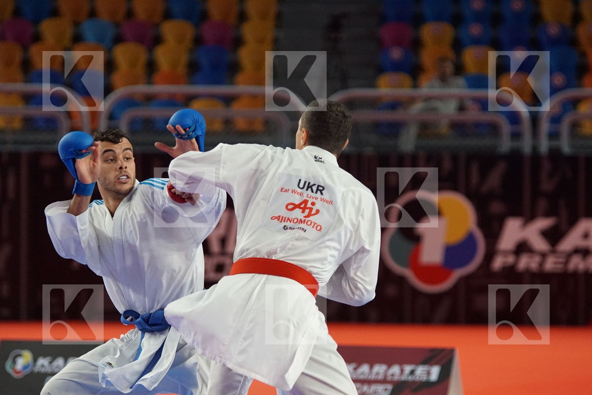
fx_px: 3700
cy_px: 198
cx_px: 296
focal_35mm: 225
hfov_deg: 9.1
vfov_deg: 6.1
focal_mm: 150
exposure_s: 1/2000
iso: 3200
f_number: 2.8
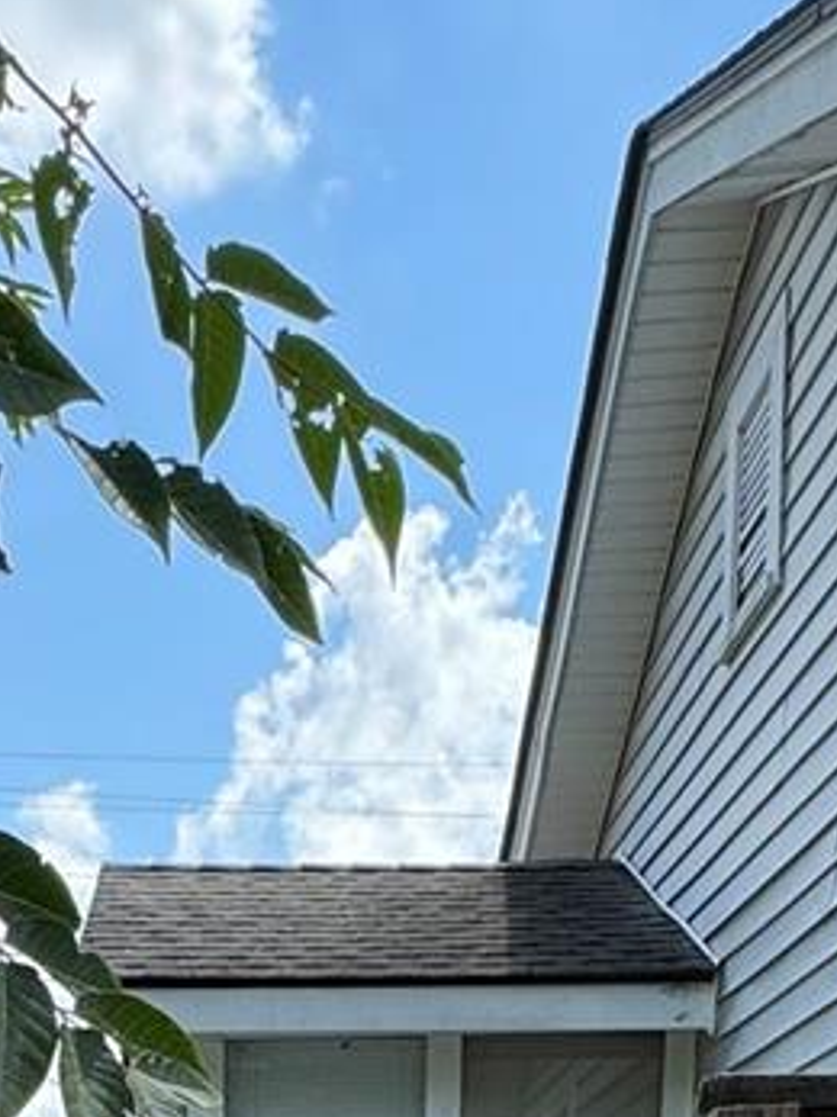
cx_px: 151
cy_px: 1674
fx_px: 2000
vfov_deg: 24.4
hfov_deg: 23.2
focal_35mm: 62
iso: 40
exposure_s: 1/537
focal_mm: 2.22
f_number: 2.2
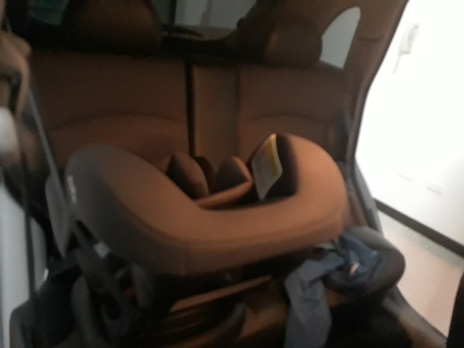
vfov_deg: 51.4
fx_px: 362
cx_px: 232
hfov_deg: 65.3
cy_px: 174
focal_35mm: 27
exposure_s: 1/10
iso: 800
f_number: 1.7
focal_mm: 3.71
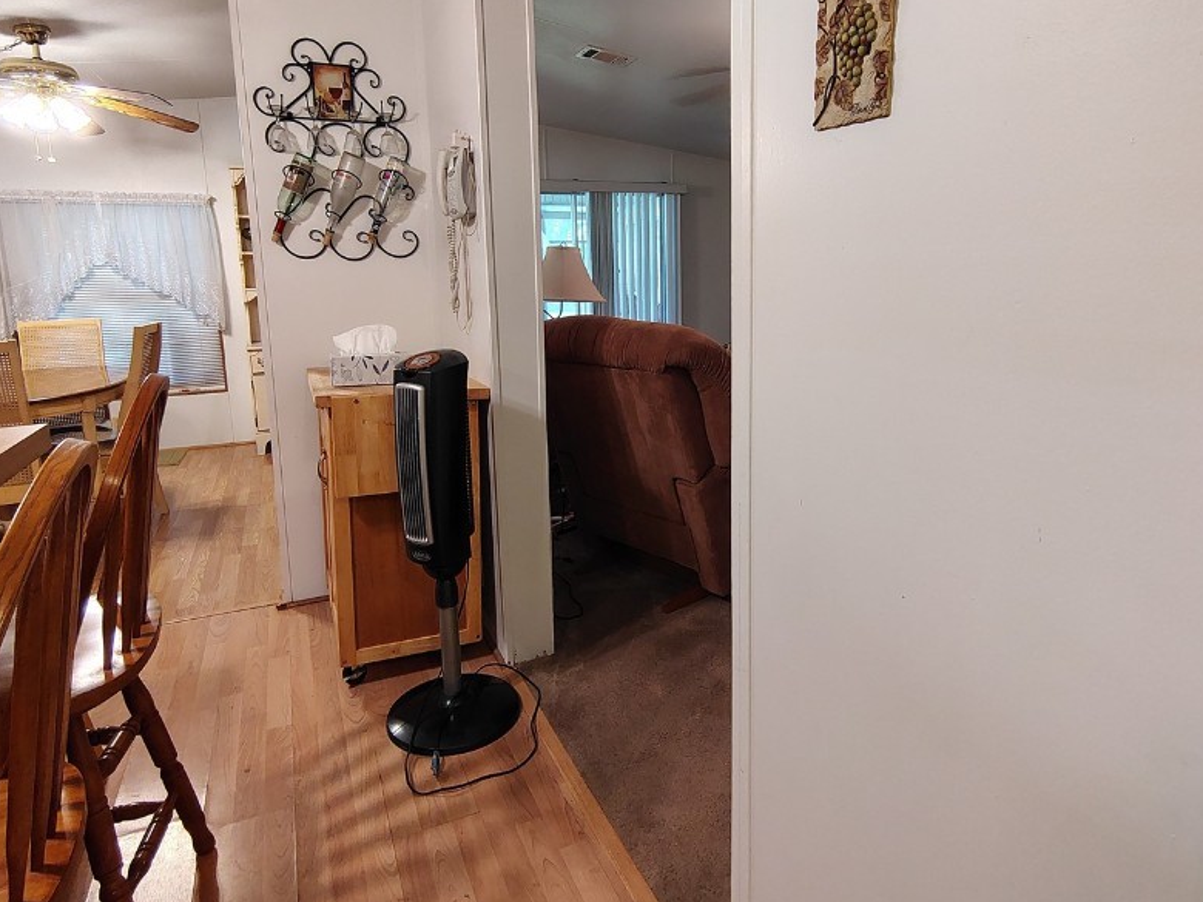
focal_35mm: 21
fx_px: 730
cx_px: 632
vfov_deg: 63.2
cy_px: 389
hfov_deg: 78.9
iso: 372
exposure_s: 1/24
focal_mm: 2.13
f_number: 2.2
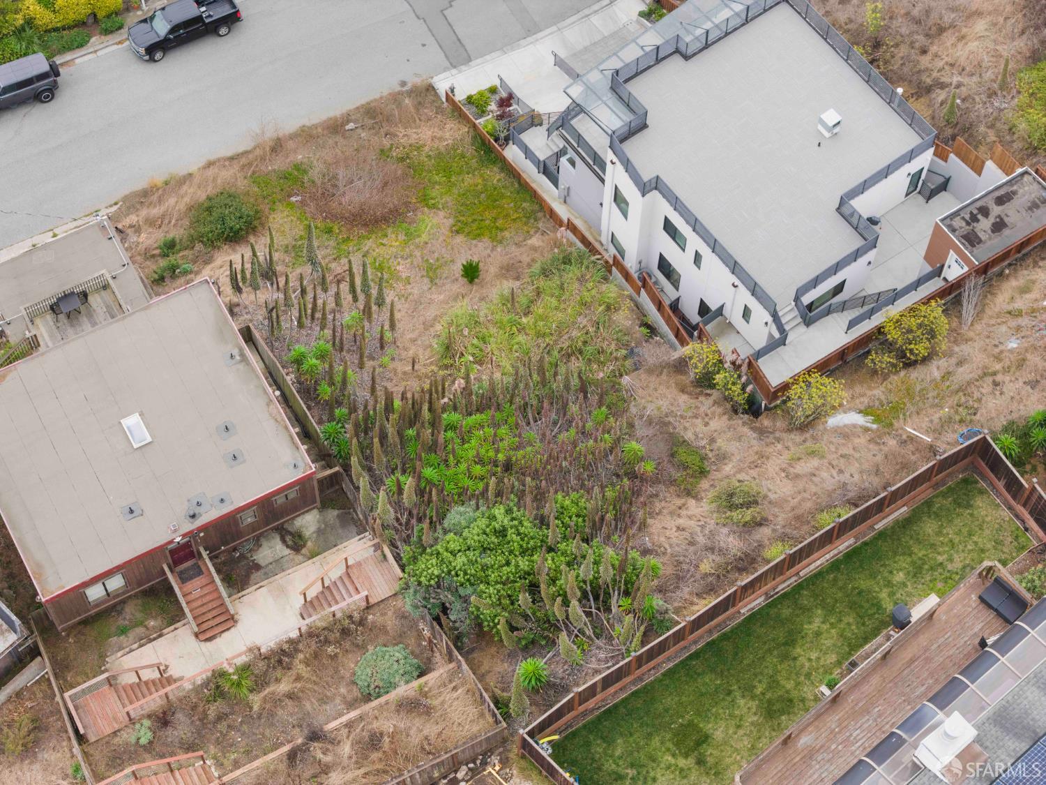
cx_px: 523
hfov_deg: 27.8
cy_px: 392
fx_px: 2115
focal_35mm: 70
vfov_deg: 21.0
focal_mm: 19.35
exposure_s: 1/90
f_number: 2.8
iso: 100
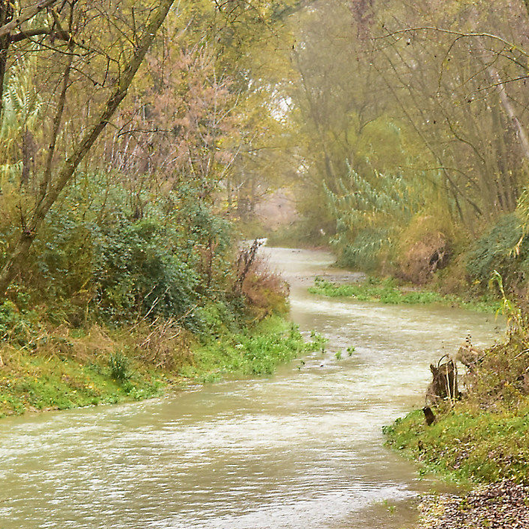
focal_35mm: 112
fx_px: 1936
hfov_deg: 15.5
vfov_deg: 15.2
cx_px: 384
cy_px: 555
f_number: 4
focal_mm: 26
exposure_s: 1/250
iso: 400
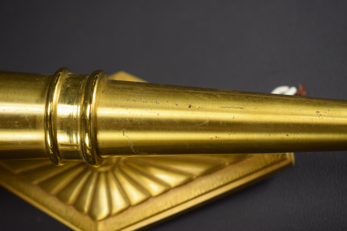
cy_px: 116
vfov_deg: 23.8
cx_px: 174
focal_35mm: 57
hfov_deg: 35.0
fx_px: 550
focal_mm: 38
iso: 400
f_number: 5.6
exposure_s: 1/125
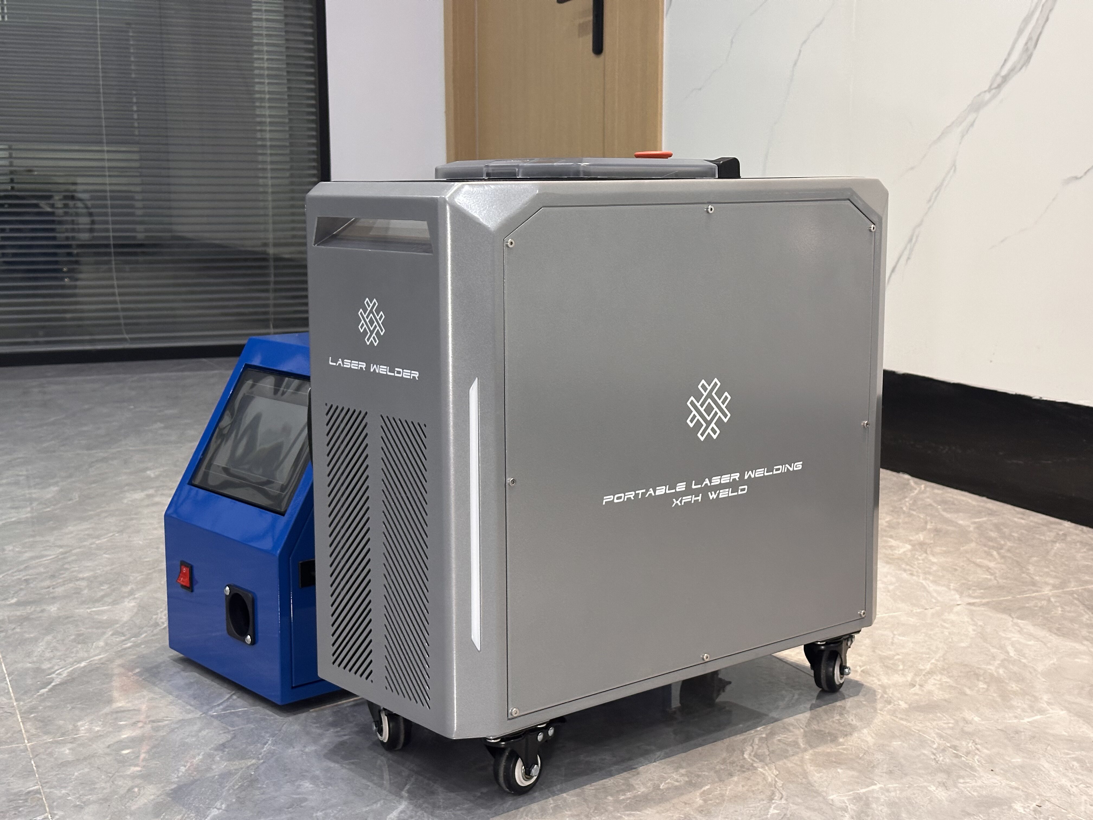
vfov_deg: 30.3
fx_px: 1516
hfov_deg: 39.7
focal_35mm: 48
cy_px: 410
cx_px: 546
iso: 200
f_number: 1.78
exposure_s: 1/50
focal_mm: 6.86
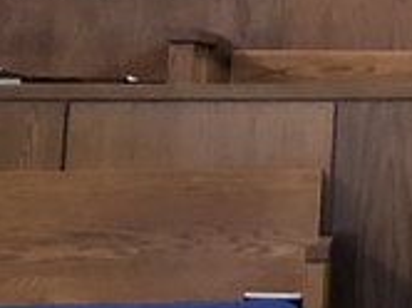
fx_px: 2413
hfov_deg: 8.8
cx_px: 1008
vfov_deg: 7.0
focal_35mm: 203
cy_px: -373
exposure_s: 1/15
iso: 64
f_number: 1.8
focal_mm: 3.99
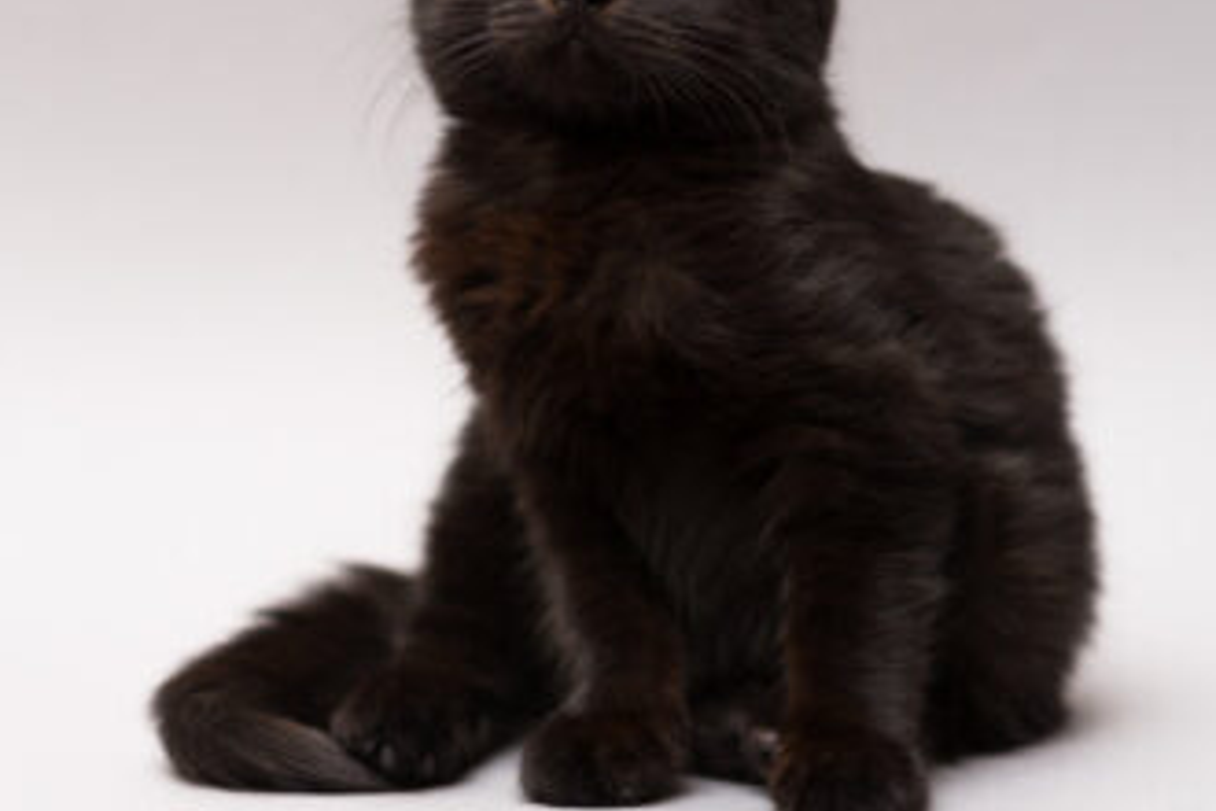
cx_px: 405
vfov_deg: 10.4
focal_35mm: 132
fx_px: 4458
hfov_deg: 15.5
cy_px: 232
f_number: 3.2
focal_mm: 85
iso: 64
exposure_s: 1/125
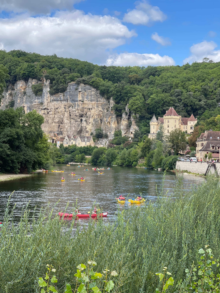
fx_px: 542
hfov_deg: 22.9
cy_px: 146
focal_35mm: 64
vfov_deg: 30.3
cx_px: 110
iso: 32
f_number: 2.2
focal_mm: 7.5
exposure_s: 1/622
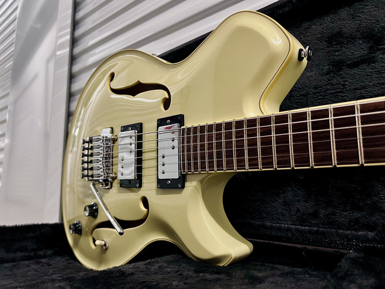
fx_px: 289
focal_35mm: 26
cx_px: 192
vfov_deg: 53.1
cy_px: 144
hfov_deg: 67.3
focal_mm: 5.7
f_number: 1.5
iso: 320
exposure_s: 1/60
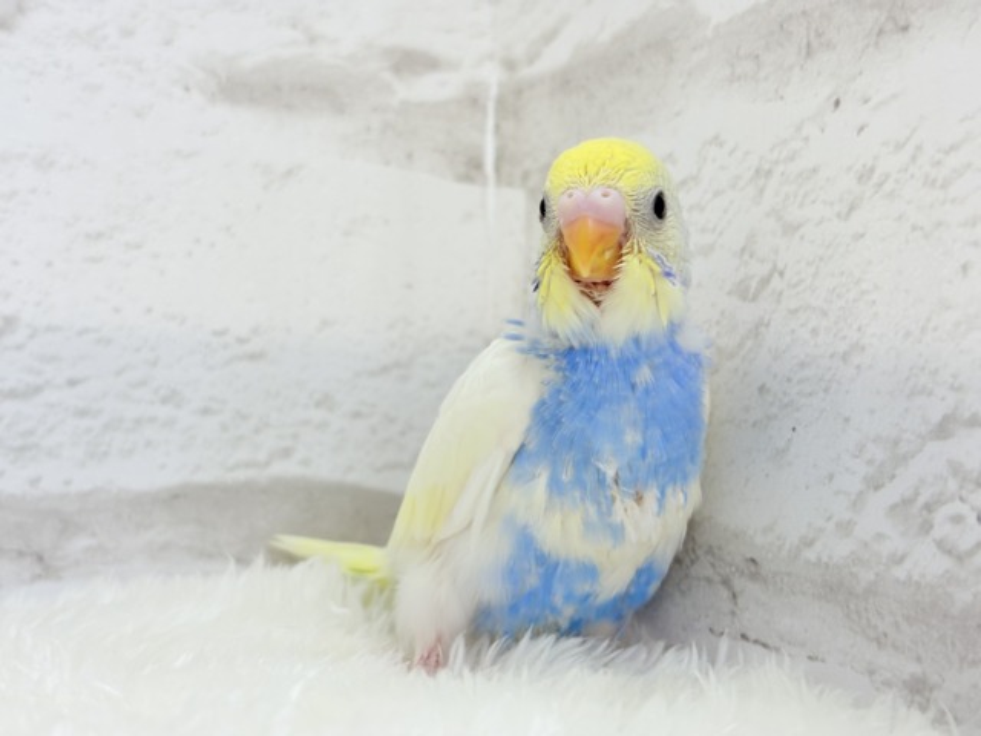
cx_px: 490
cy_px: 368
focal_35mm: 52
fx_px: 1474
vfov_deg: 28.0
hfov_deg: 36.8
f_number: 1.6
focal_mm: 5.96
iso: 80
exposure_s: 1/100
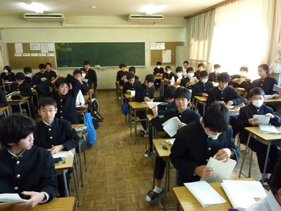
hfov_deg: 69.4
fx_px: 203
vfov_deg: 54.9
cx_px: 140
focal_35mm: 25
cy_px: 106
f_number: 4
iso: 1600
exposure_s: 1/160
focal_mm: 4.1
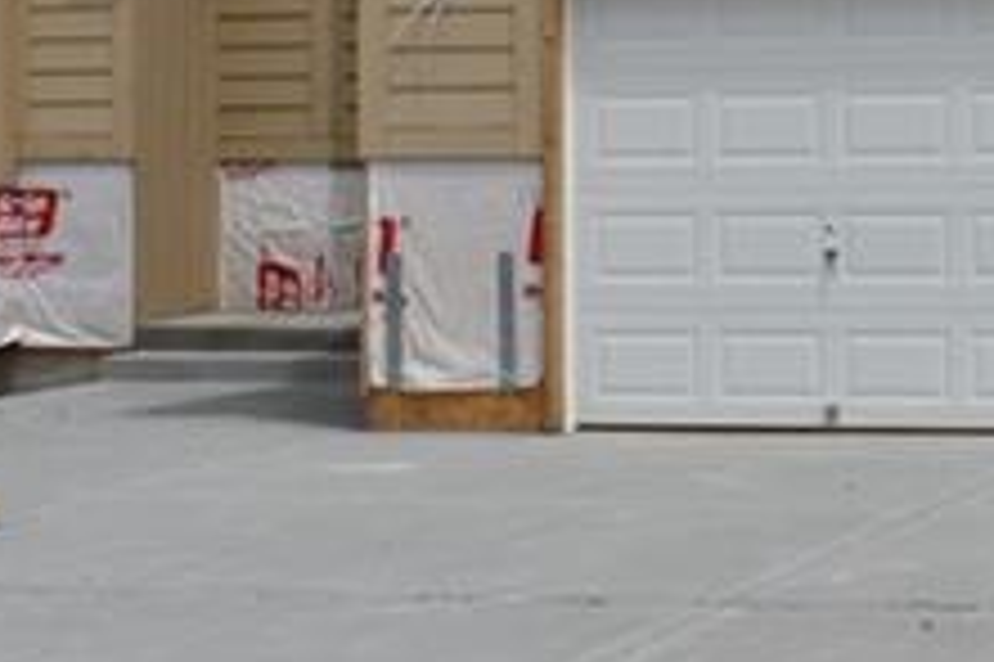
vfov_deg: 10.9
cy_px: 59
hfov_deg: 15.9
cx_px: 1120
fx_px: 3449
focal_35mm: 125
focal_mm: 18
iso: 100
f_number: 10
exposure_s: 1/400
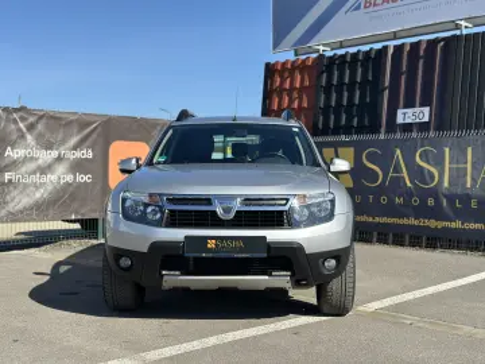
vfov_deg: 30.3
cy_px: 182
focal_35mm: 48
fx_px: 673
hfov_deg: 39.7
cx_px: 242
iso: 80
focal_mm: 6.86
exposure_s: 1/4566
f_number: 1.78
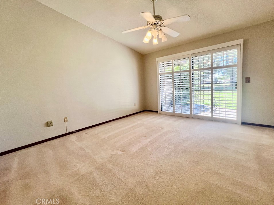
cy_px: 95
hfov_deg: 102.0
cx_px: 142
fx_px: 111
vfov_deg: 85.5
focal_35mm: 14
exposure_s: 1/120
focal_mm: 1.57
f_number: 1.8
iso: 100
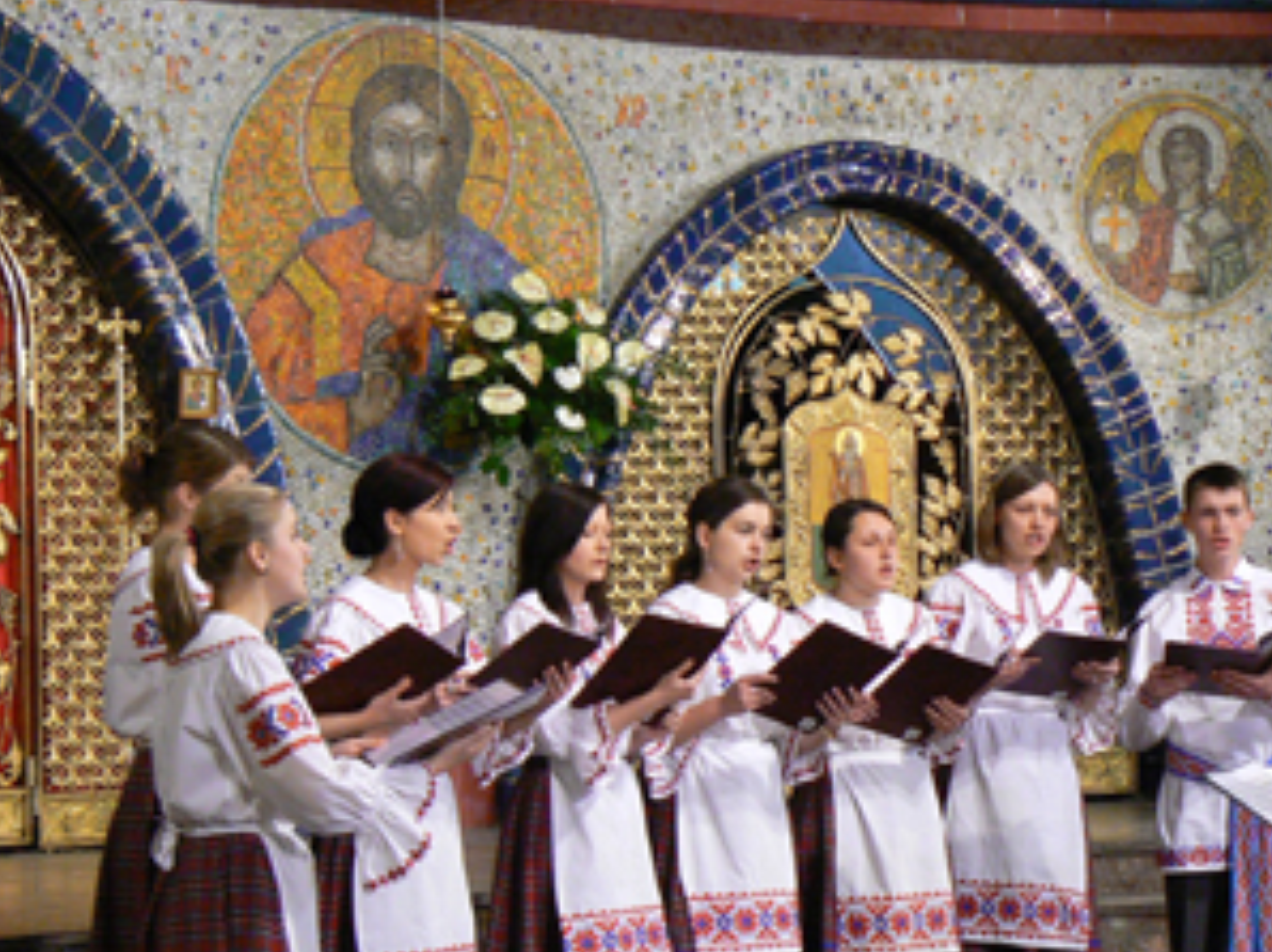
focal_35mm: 99
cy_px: 689
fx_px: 3635
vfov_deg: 14.9
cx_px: 832
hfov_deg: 19.8
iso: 200
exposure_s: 1/25
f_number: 3.2
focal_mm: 9.9
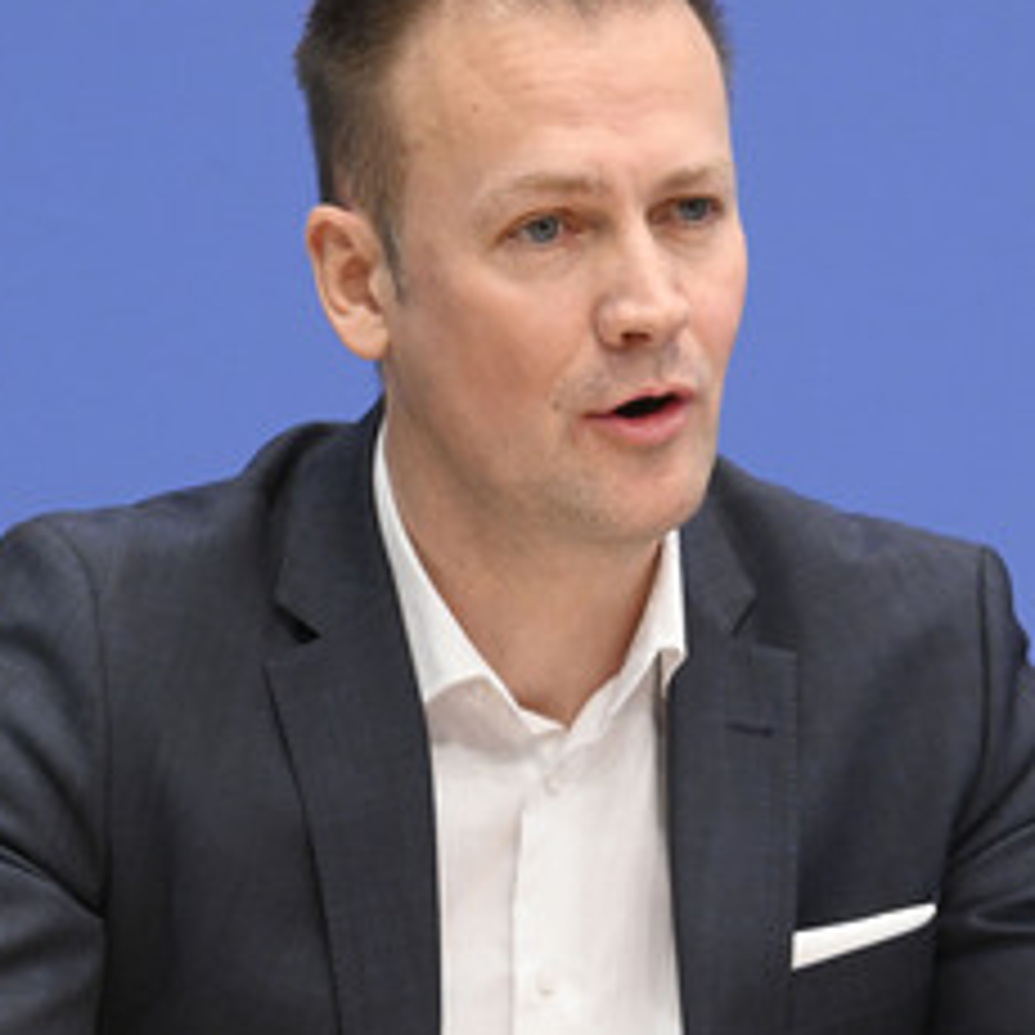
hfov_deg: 10.7
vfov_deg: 10.7
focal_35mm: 163
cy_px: 441
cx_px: 551
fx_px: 5514
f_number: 6.3
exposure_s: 1/500
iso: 6400
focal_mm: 98
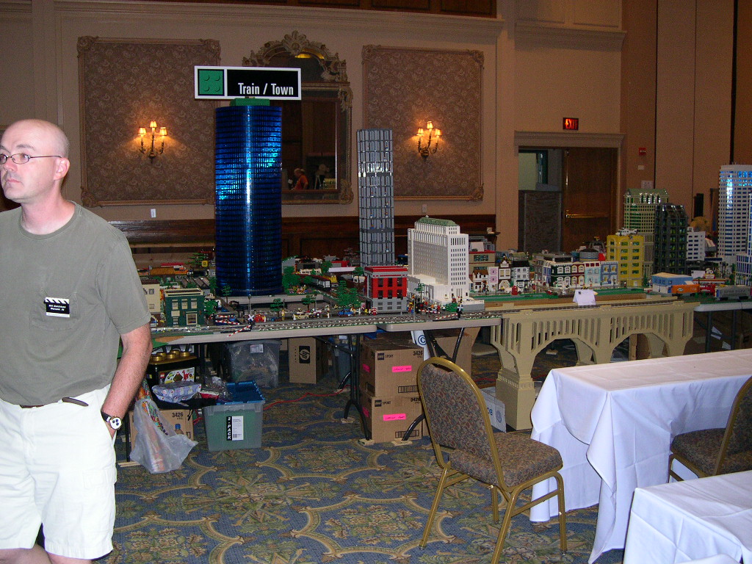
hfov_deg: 49.0
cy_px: 282
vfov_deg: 37.7
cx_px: 376
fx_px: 826
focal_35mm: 38
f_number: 2.8
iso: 387
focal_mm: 8
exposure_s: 1/60
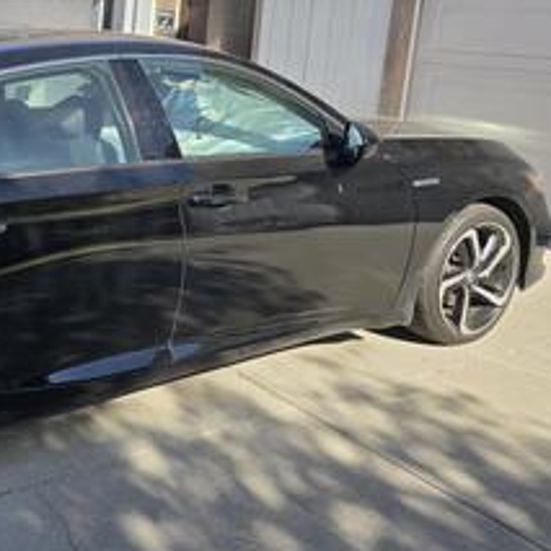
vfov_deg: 35.1
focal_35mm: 48
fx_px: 864
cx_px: 59
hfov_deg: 33.6
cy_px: 197
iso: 12
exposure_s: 1/409
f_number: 1.7
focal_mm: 6.3
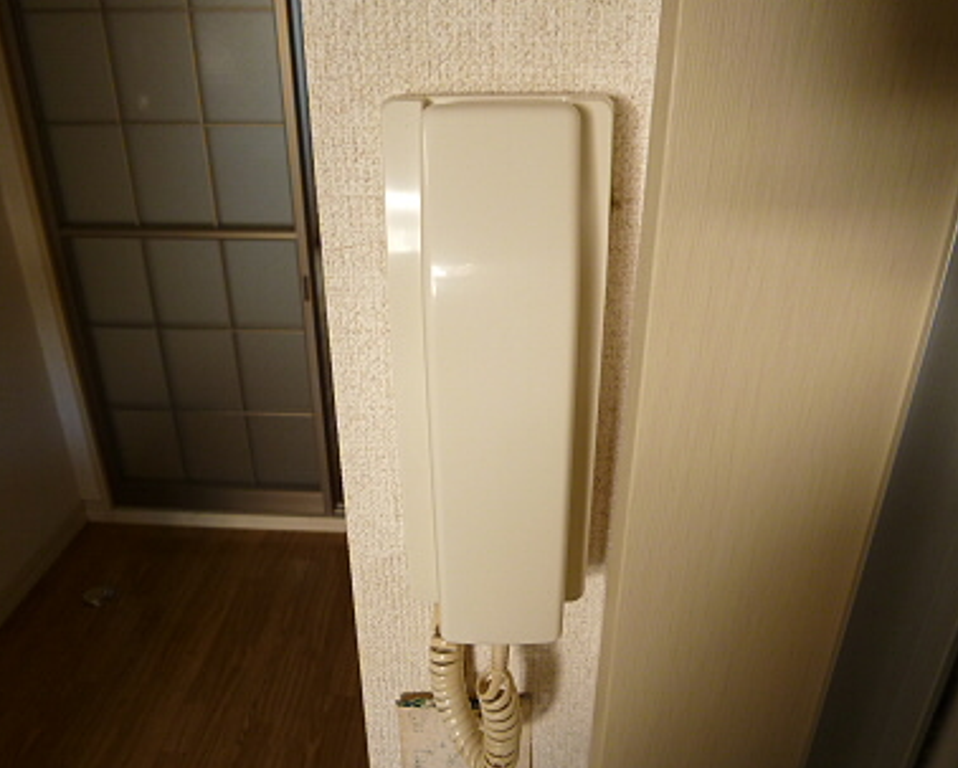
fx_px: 738
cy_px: 381
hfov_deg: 66.0
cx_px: 492
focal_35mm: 26
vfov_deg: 55.0
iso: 160
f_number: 2.5
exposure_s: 1/60
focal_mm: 4.3
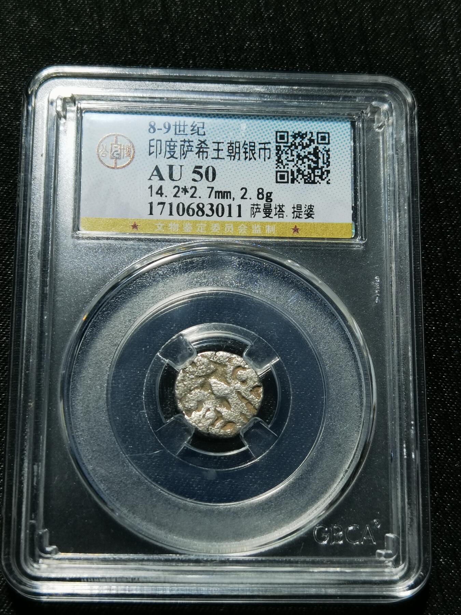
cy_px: 308
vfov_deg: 30.7
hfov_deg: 23.3
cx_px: 230
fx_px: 1119
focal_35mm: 63
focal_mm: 6.67
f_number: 1.9
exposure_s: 1/100
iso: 80
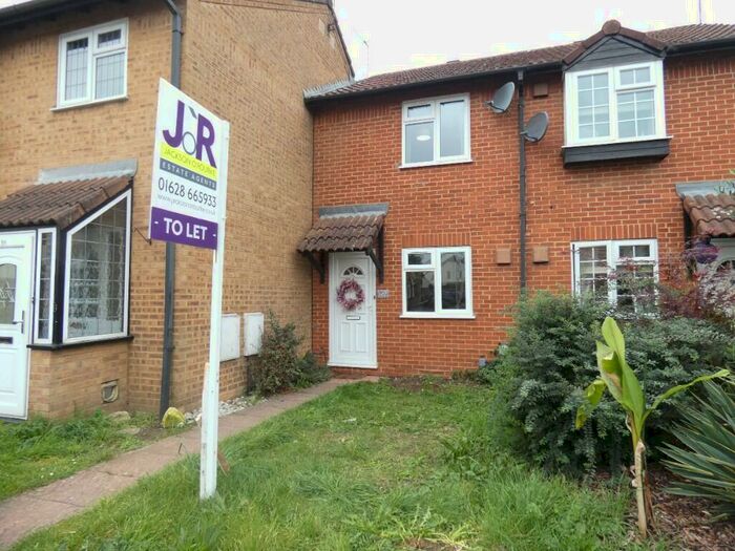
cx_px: 368
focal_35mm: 20
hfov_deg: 81.7
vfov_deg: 66.0
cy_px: 276
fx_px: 425
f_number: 2.8
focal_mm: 3.6
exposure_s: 1/60
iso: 160
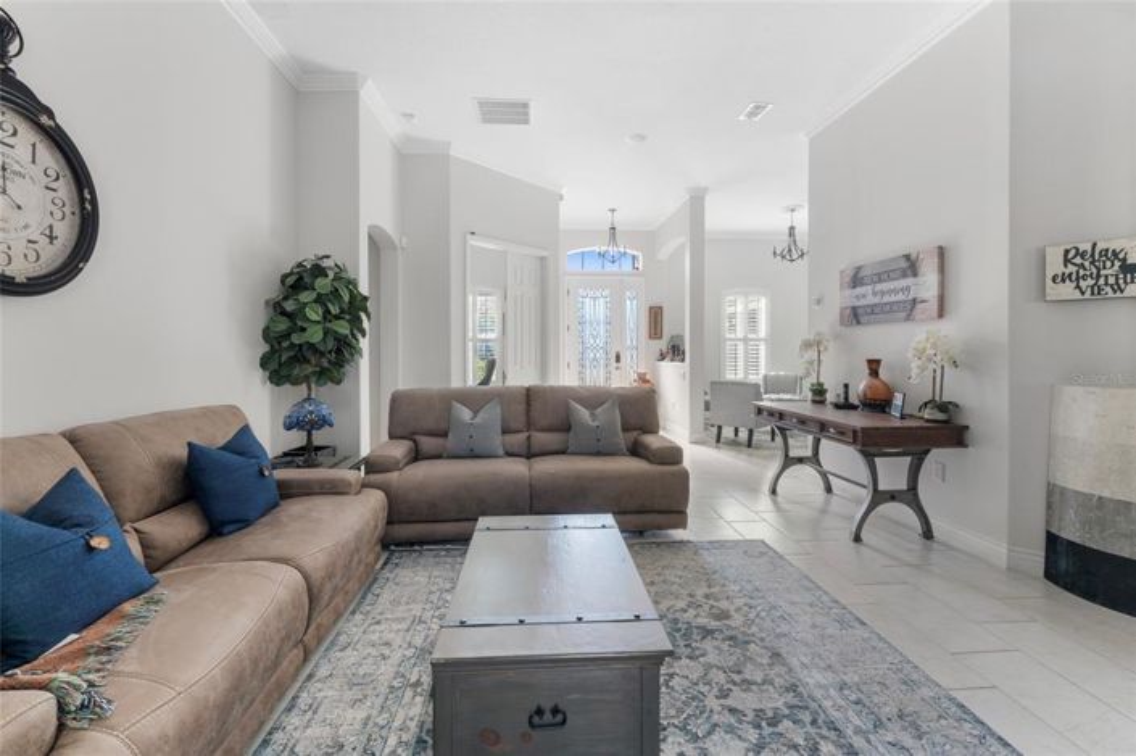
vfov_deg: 73.7
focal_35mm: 16
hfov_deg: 96.8
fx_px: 505
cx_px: 568
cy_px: 378
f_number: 11
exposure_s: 1
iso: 400
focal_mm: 16
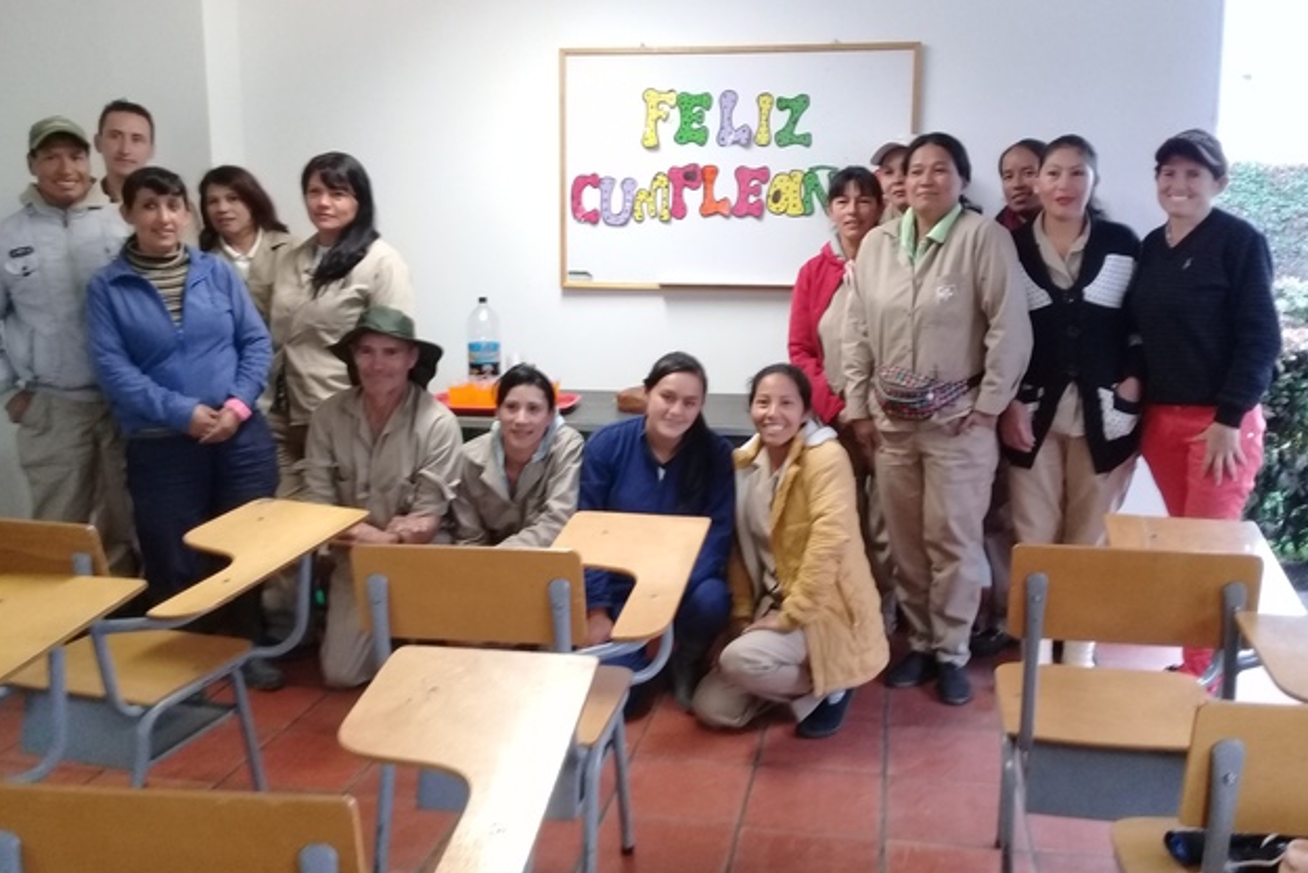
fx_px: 1199
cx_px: 659
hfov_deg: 57.2
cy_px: 421
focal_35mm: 33
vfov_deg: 40.0
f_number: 2.2
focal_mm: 3.3
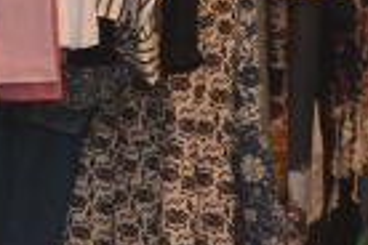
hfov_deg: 12.7
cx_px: -595
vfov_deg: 12.1
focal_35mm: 111
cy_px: -27
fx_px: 1135
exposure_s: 1/60
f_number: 4
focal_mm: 10
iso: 400
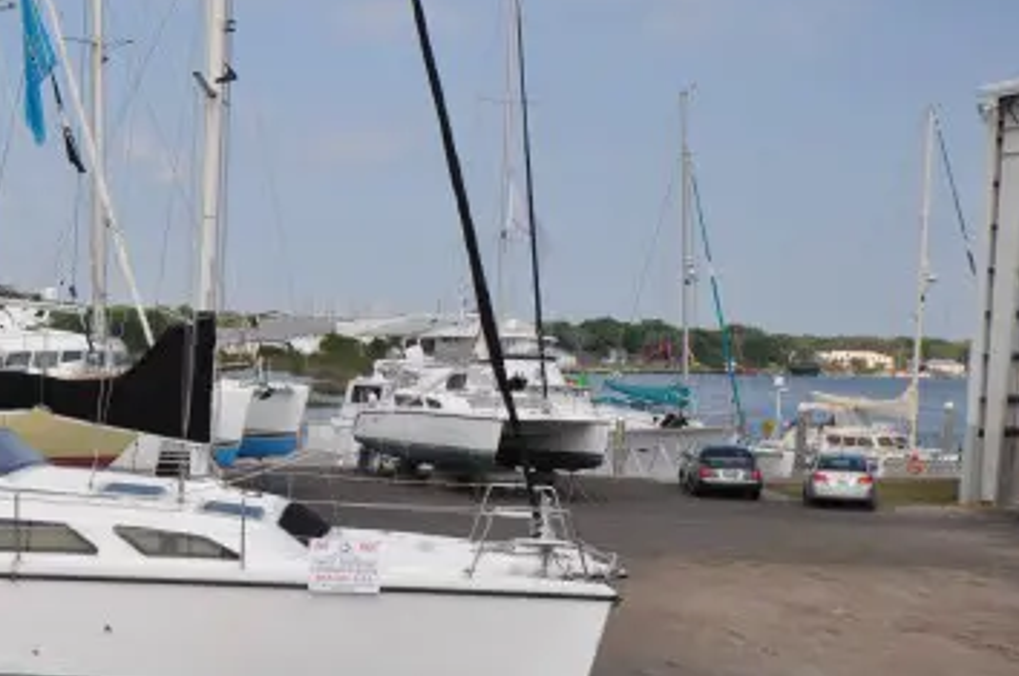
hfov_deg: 30.2
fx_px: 1837
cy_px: 462
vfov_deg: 20.8
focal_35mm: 65
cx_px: 193
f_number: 10
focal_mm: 24
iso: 200
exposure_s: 1/400
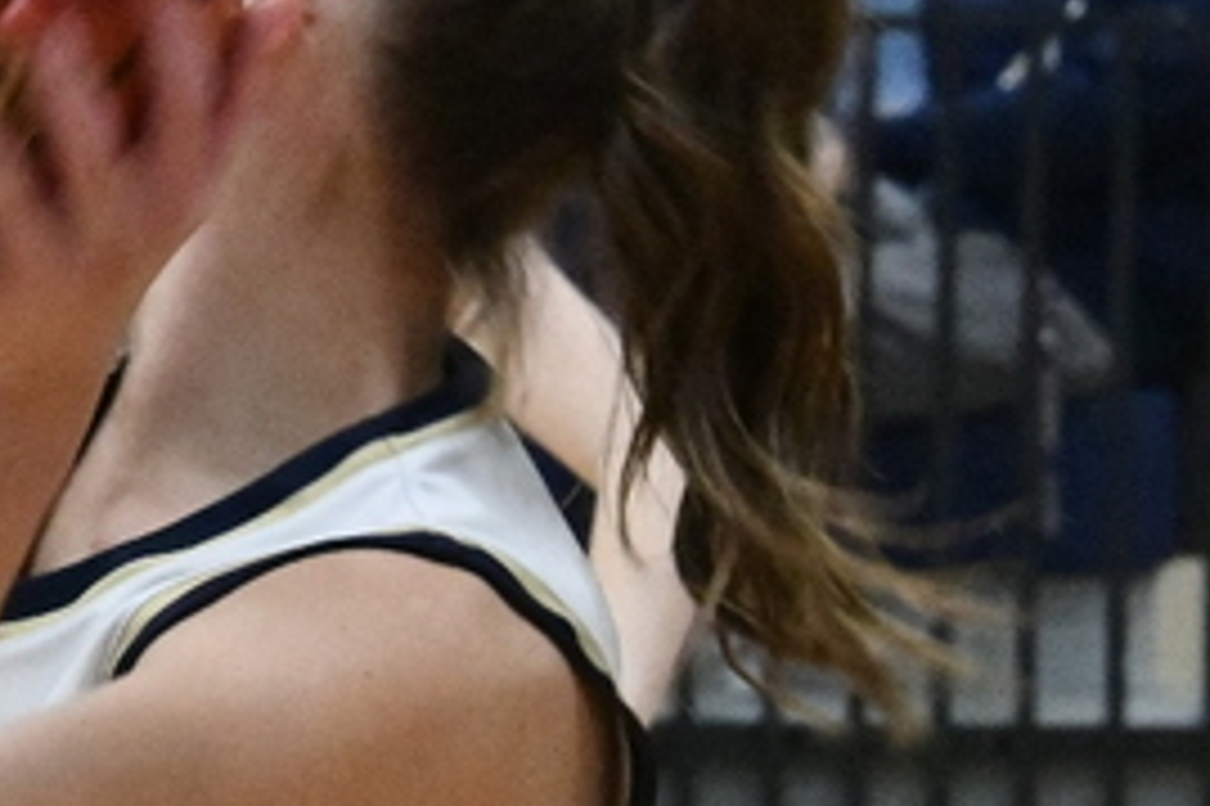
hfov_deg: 4.6
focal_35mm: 442
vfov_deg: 3.1
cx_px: -526
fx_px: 14846
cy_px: 534
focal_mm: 116
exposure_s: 1/160
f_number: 13
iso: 16000
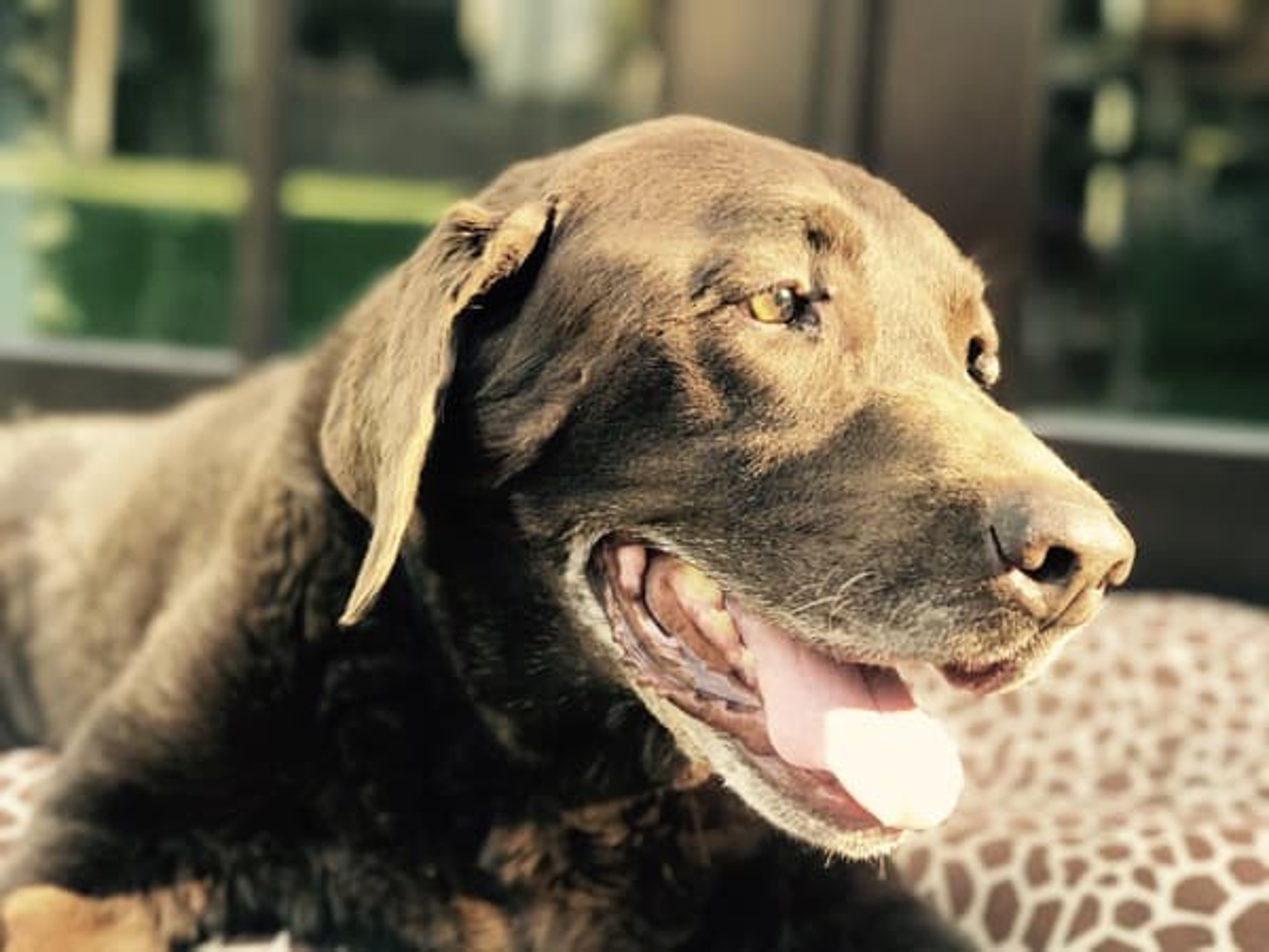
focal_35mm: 57
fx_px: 2090
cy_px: 476
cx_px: 634
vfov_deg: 25.7
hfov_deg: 33.8
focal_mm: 6.6
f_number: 2.8
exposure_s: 1/60
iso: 80
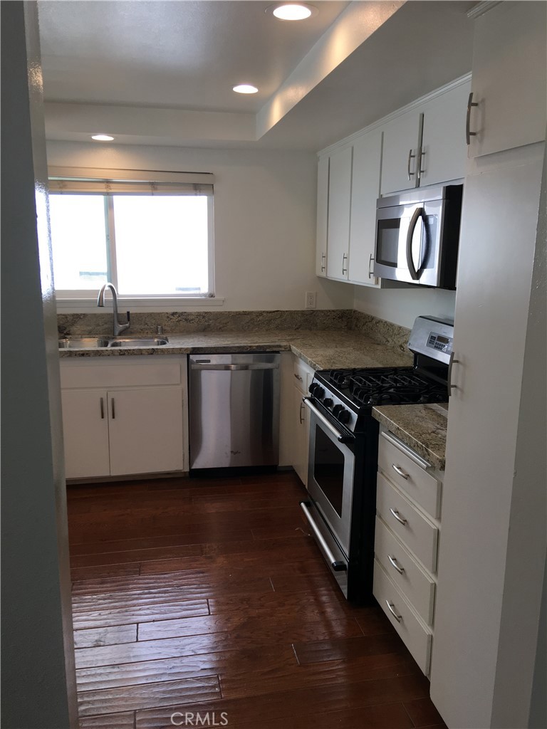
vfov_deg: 61.7
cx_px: 274
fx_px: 611
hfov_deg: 48.2
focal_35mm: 29
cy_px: 364
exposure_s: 1/120
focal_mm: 4.15
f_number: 2.2
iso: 40
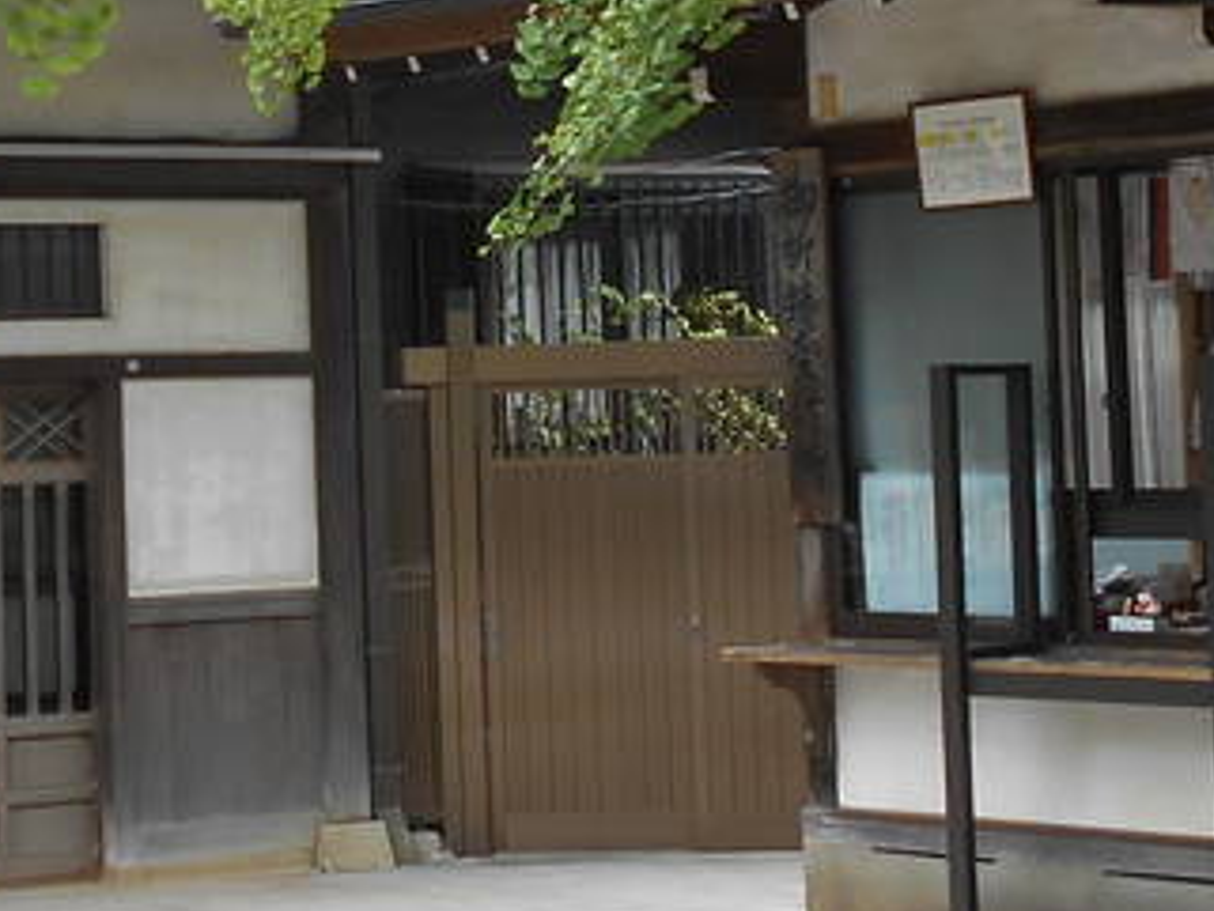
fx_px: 3929
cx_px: 340
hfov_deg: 17.5
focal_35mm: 112
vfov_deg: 13.2
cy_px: 155
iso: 80
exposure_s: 1/200
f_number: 3.4
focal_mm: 5.1
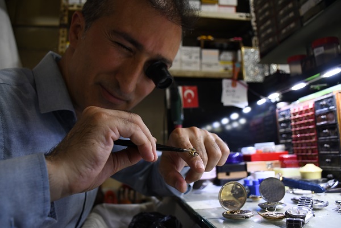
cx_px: 170
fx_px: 284
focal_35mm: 30
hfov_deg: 61.9
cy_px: 114
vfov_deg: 43.6
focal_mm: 20
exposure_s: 1/50
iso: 640
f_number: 3.5
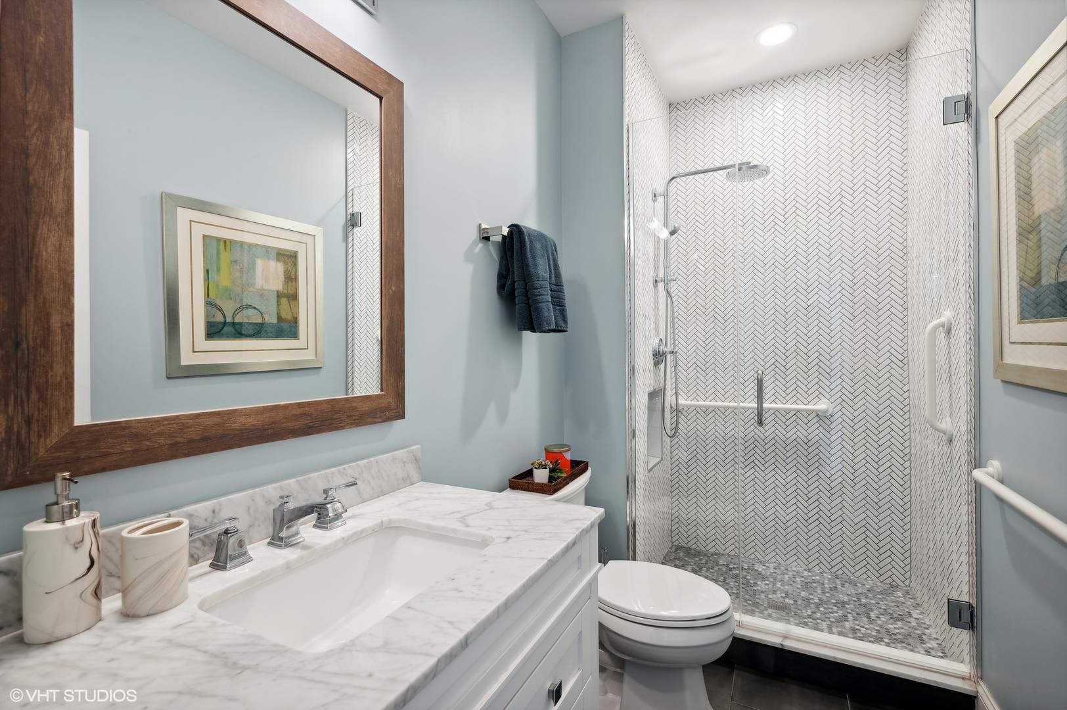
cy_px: 355
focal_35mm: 16
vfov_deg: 73.7
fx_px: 474
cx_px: 534
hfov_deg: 96.8
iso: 200
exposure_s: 1/1.43
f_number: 8
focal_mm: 16
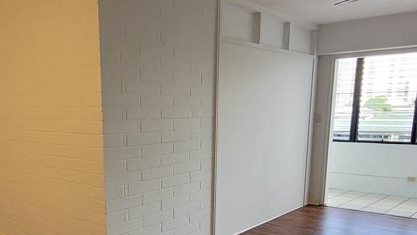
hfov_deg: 54.7
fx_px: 398
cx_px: 157
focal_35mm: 36
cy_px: 205
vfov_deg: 31.5
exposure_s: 1/60
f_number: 2.2
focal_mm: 1.74
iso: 200
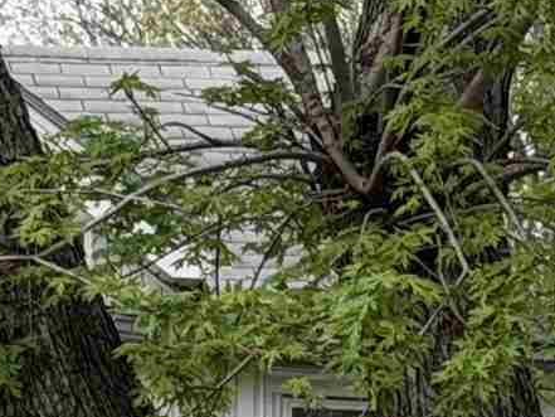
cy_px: 1141
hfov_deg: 5.9
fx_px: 5356
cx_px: -40
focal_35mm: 334
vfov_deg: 4.3
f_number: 1.78
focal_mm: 6.76
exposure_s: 1/1307
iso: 80
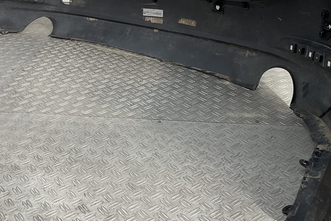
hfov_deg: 36.1
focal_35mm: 55
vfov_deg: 24.3
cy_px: 55
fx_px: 506
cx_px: 131
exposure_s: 1/120
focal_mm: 3
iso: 20
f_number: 1.8
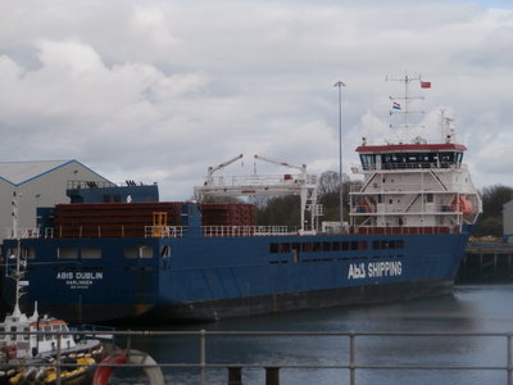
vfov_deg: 13.5
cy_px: 192
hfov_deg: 17.9
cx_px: 256
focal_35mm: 110
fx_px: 1630
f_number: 5.4
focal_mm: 19.54
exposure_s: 1/500
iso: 100
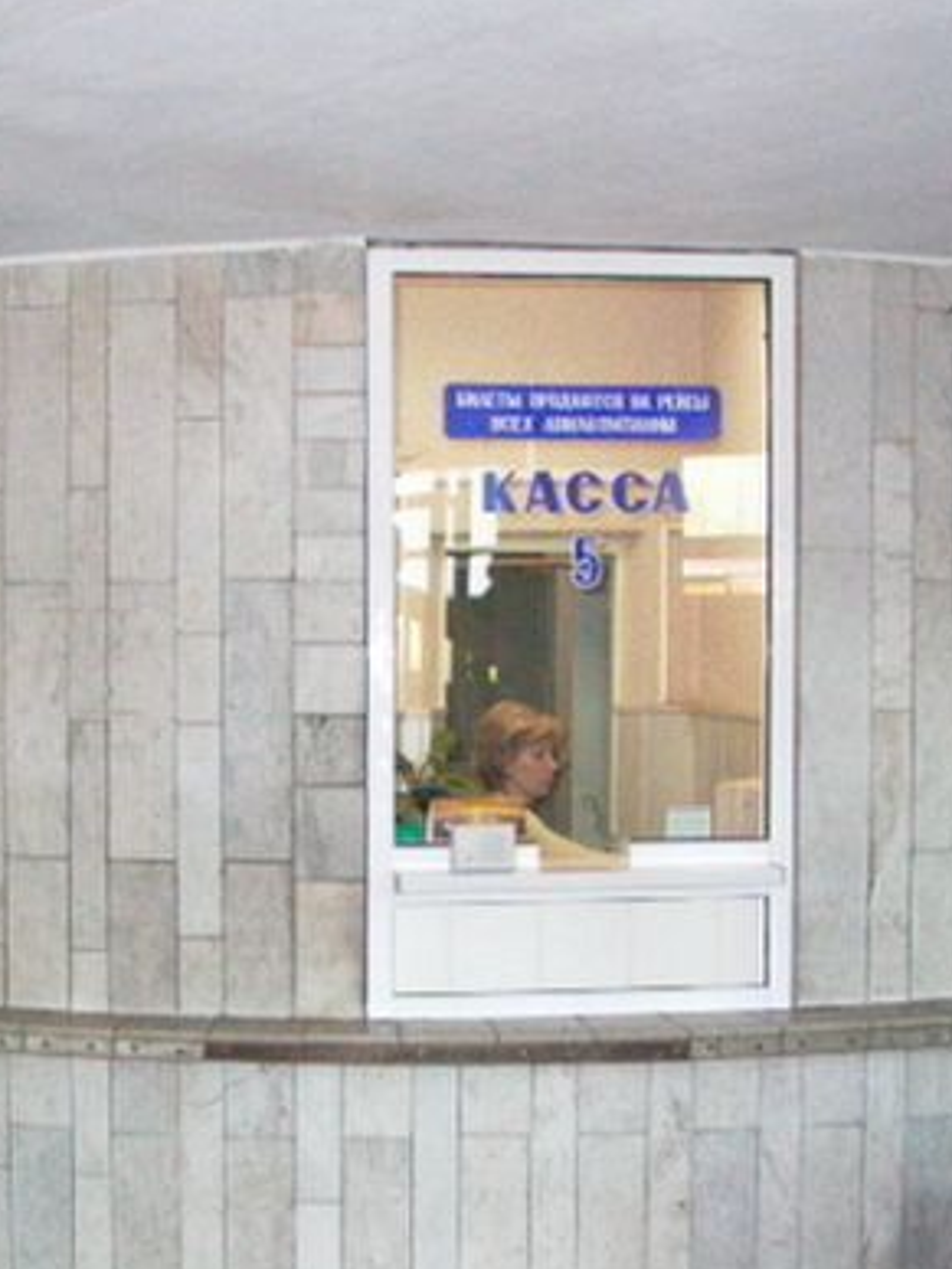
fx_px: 1870
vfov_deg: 37.4
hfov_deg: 28.5
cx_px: 383
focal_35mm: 51
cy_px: 716
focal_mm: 7.13
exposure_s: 1/115
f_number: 2.04
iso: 400
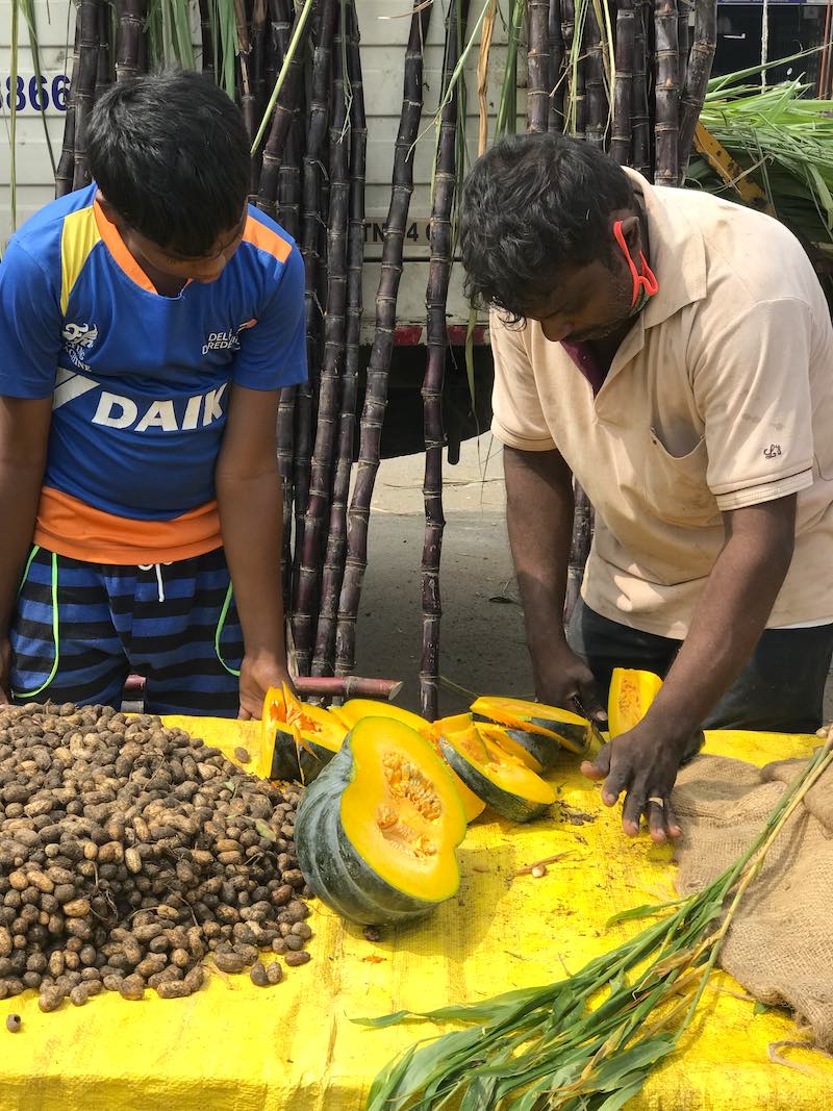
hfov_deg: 25.7
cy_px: 556
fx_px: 1829
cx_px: 416
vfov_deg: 33.8
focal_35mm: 57
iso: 20
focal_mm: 6.6
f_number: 2.8
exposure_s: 1/577
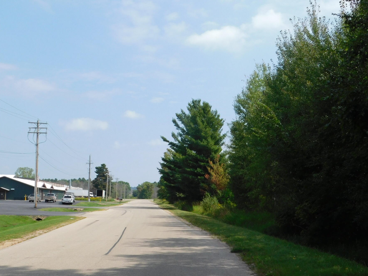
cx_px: 196
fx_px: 489
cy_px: 175
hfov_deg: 41.2
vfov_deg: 31.4
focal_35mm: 46
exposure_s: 1/1250
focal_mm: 6.3
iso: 125
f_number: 3.5
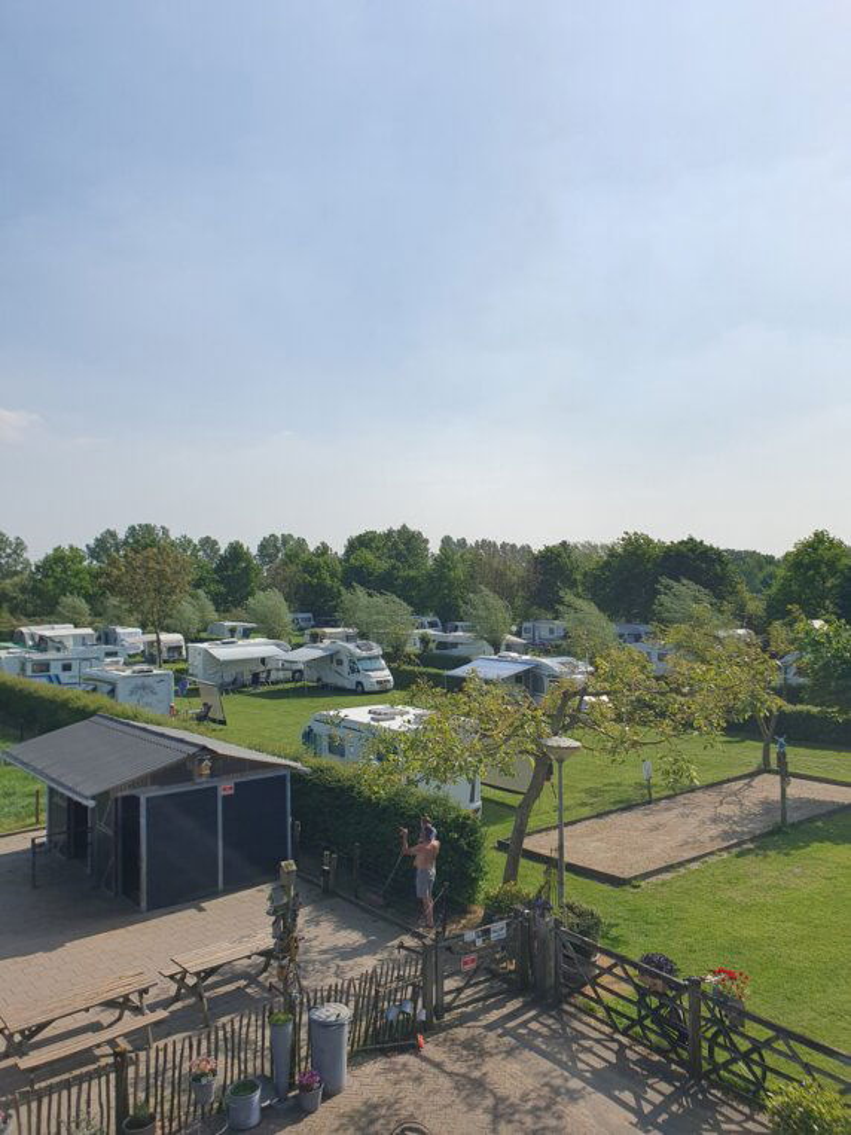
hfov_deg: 53.1
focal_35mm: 26
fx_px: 852
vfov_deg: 67.3
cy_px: 568
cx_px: 426
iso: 50
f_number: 2.4
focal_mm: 4.32
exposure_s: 1/2448
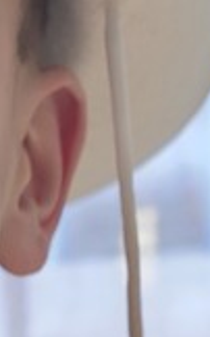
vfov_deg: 12.1
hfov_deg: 8.4
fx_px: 1413
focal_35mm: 154
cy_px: 664
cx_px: -37
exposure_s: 1/120
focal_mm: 6.25
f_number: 1.7
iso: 80
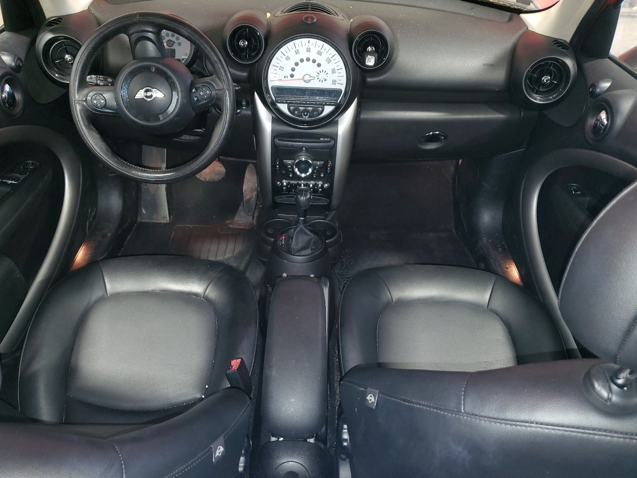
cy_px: 251
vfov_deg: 49.7
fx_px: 515
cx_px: 311
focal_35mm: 28
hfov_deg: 63.4
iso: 134
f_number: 1.5
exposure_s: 1/12
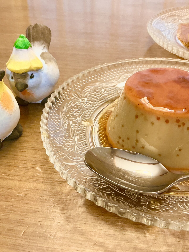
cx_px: 98
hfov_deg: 36.8
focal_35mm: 39
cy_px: 127
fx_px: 284
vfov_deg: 47.9
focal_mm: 3
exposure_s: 1/60
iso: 160
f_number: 1.8
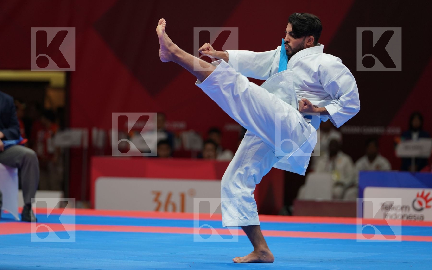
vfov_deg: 5.5
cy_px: 134
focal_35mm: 239
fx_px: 2814
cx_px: 216
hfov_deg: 8.8
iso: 1250
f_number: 4
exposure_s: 1/500
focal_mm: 234
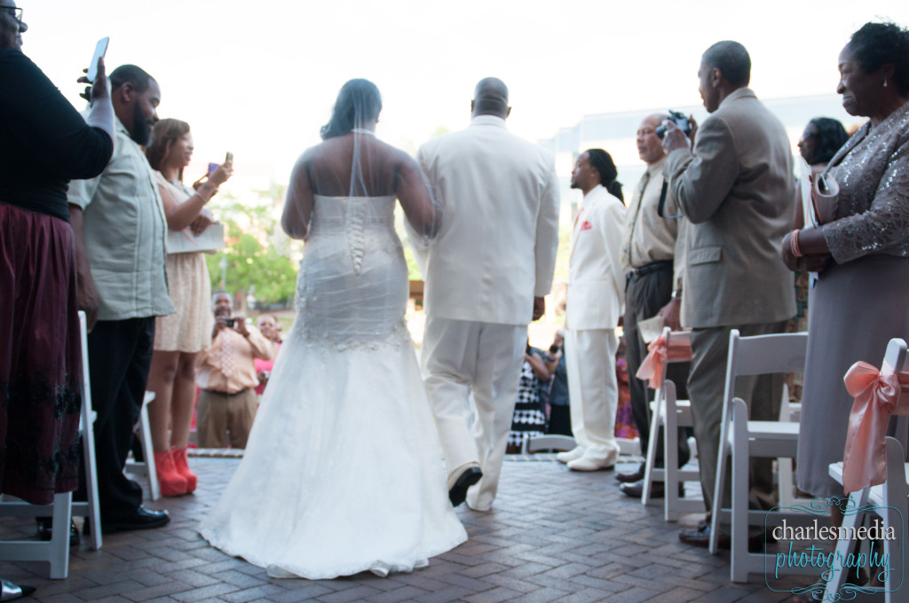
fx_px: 908
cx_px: 454
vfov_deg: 36.8
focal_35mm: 36
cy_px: 302
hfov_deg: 53.2
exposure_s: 1/1600
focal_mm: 24
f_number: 3.2
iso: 640
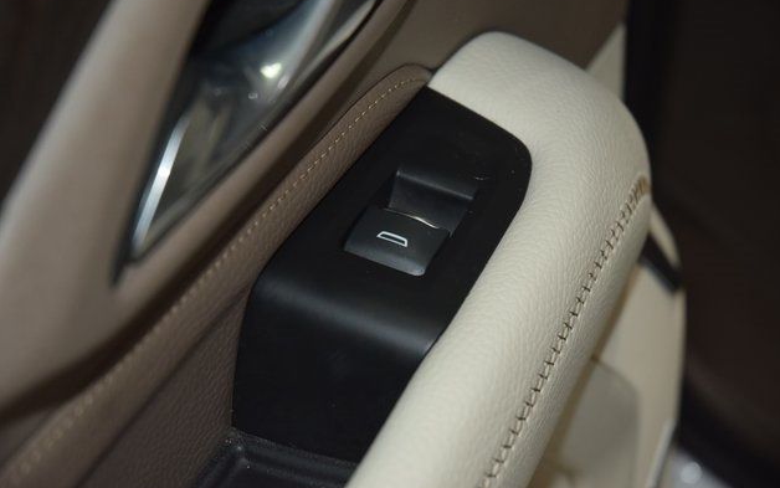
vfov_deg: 12.0
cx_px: 396
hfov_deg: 19.1
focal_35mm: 109
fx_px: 2318
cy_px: 227
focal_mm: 70
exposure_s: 1/60
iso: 1100
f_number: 4.5
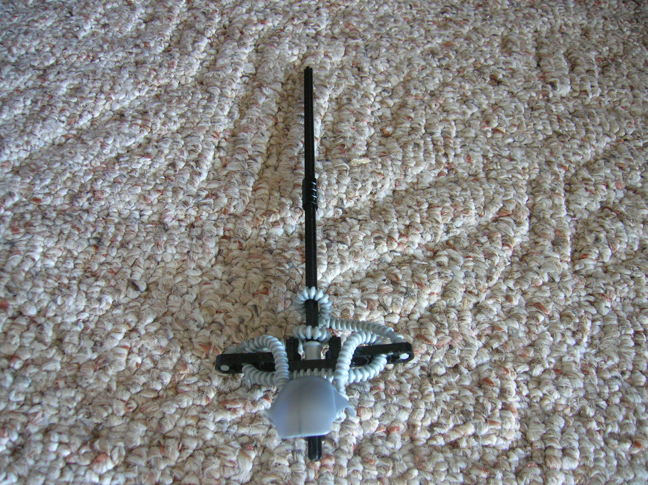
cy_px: 242
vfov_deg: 41.7
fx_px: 636
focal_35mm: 34
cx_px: 324
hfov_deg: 54.0
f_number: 2.9
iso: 159
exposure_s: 1/4.4
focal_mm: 5.7
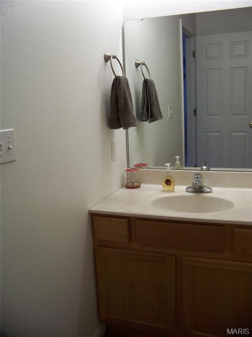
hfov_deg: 39.7
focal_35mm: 36
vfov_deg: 51.4
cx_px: 126
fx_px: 349
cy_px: 168
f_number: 2.8
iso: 100
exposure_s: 1/30
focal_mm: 5.85
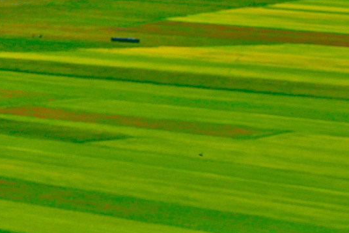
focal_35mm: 336
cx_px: 408
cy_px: 101
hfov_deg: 6.1
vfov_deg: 4.1
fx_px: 3256
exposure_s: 1/1000
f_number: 5.6
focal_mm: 34
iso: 200
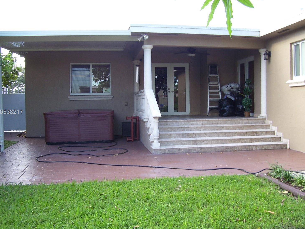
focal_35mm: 37
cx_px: 157
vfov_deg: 38.7
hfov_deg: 50.1
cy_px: 112
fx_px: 326
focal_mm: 5.6
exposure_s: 1/60
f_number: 2.7
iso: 80
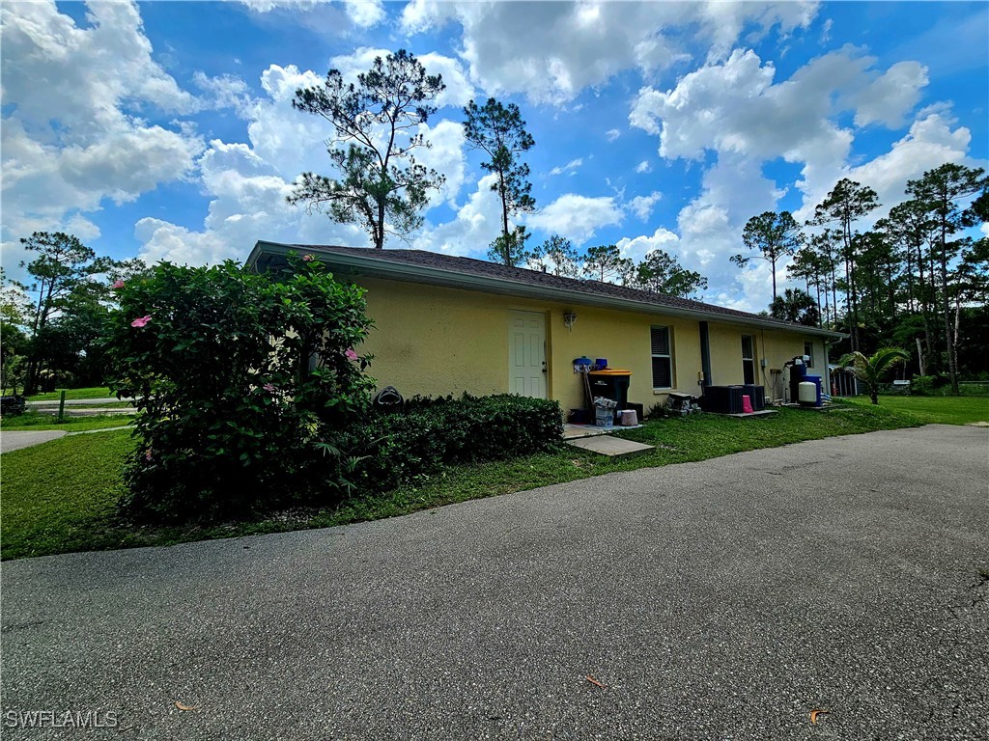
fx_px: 371
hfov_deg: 106.2
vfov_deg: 89.9
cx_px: 494
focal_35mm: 13
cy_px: 370
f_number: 2.2
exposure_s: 1/3333
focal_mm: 2.2
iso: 50
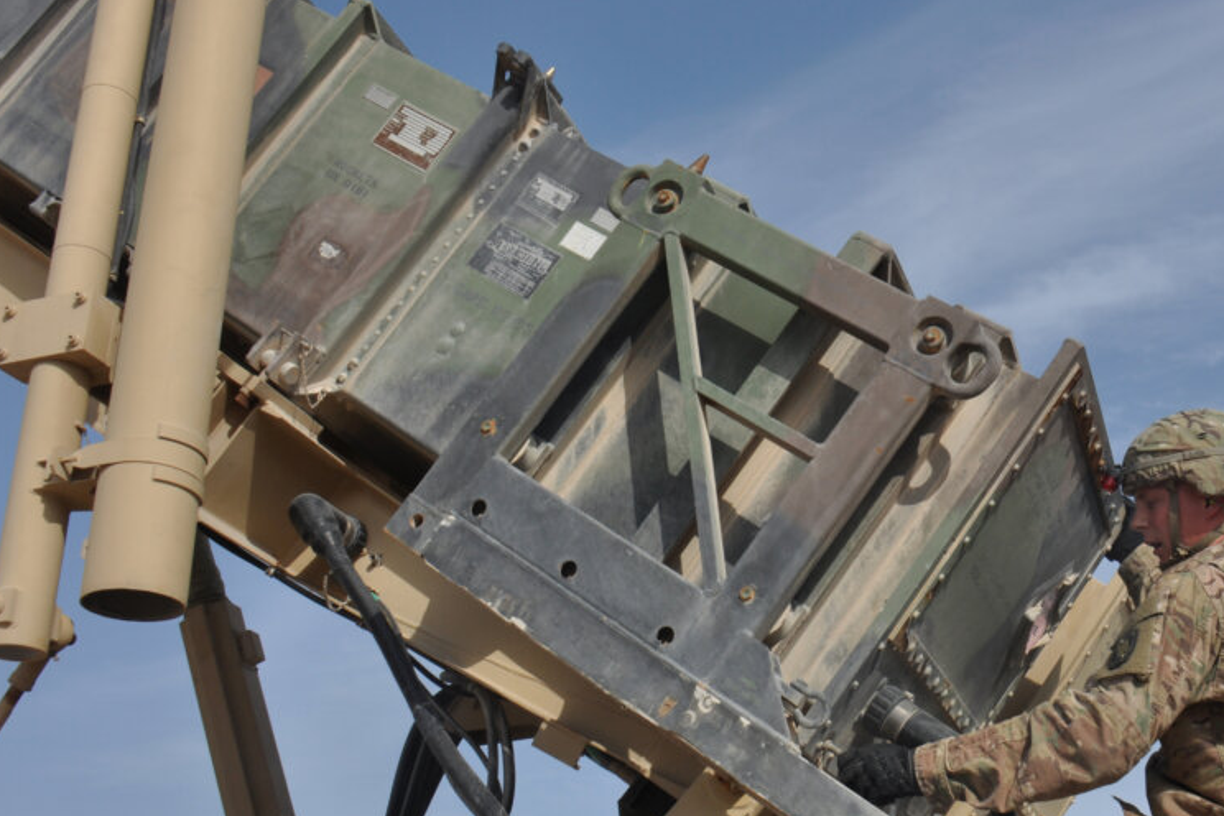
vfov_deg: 29.3
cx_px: 841
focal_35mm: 46
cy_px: 520
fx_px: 1555
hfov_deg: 42.3
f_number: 13
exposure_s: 1/320
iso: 200
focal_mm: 21
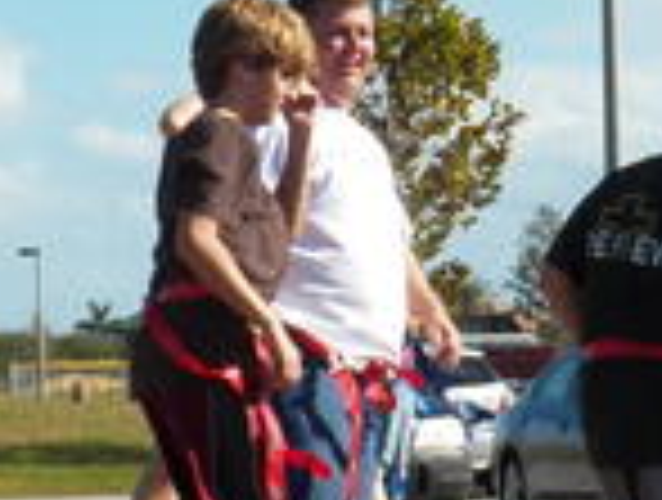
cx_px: 856
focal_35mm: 243
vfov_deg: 6.1
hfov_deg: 8.0
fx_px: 4659
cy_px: 306
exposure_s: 1/1600
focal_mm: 10
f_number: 4
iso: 125
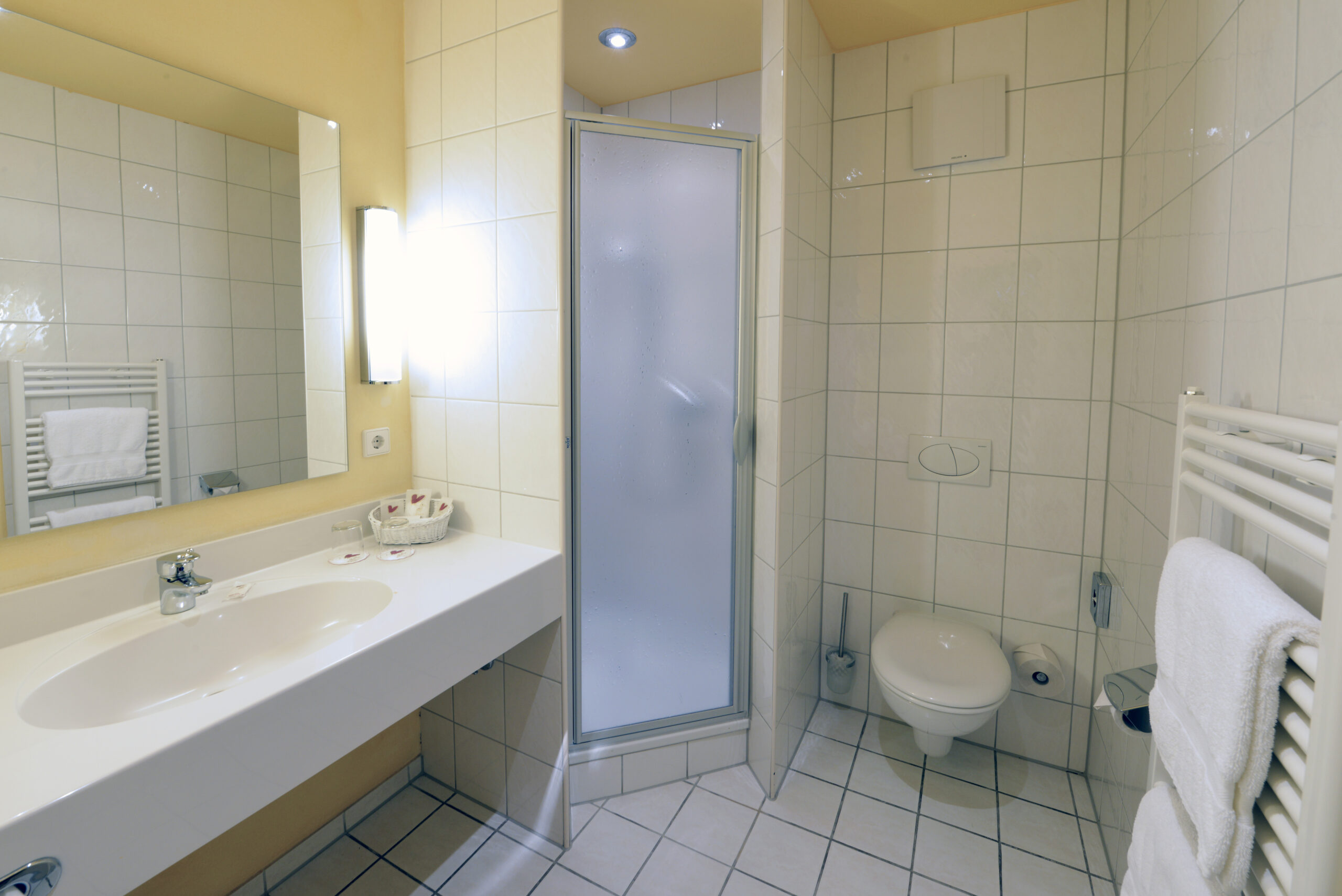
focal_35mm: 14
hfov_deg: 104.2
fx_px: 522
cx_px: 671
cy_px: 448
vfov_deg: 81.3
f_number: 14
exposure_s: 1/3
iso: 400
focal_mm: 14
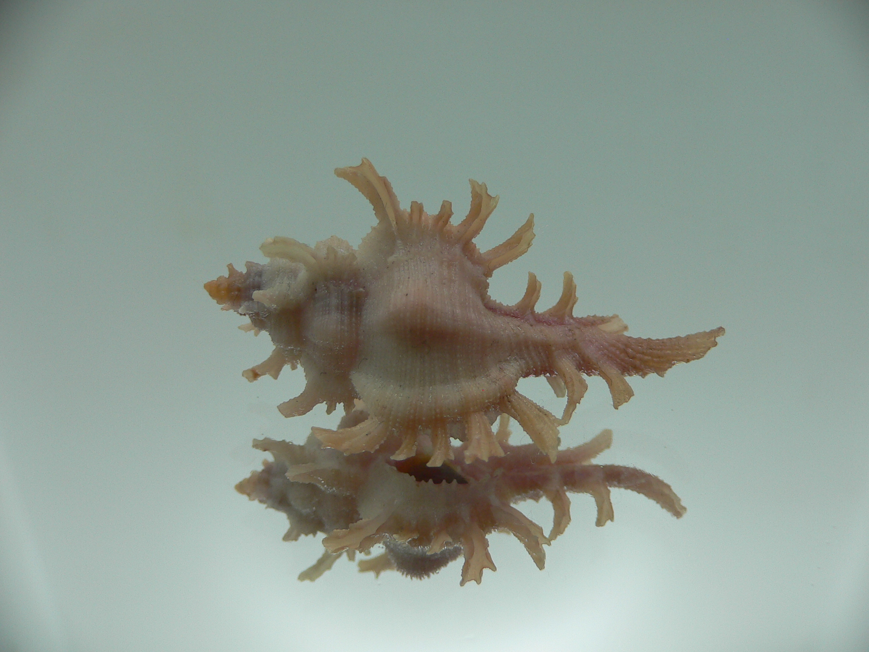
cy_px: 326
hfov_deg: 52.6
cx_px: 434
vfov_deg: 40.7
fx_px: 879
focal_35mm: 35
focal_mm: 4.6
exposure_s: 1/100
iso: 80
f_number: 2.8
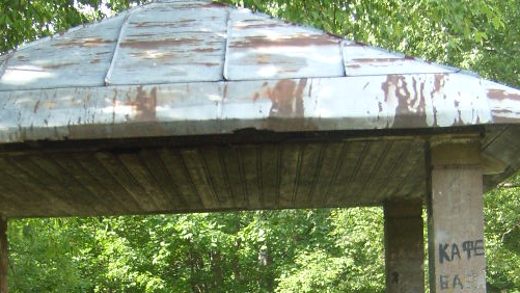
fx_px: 1076
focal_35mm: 78
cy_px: 358
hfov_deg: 27.1
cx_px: 204
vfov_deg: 14.9
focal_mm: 5.8
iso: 50
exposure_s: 1/168
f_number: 2.8
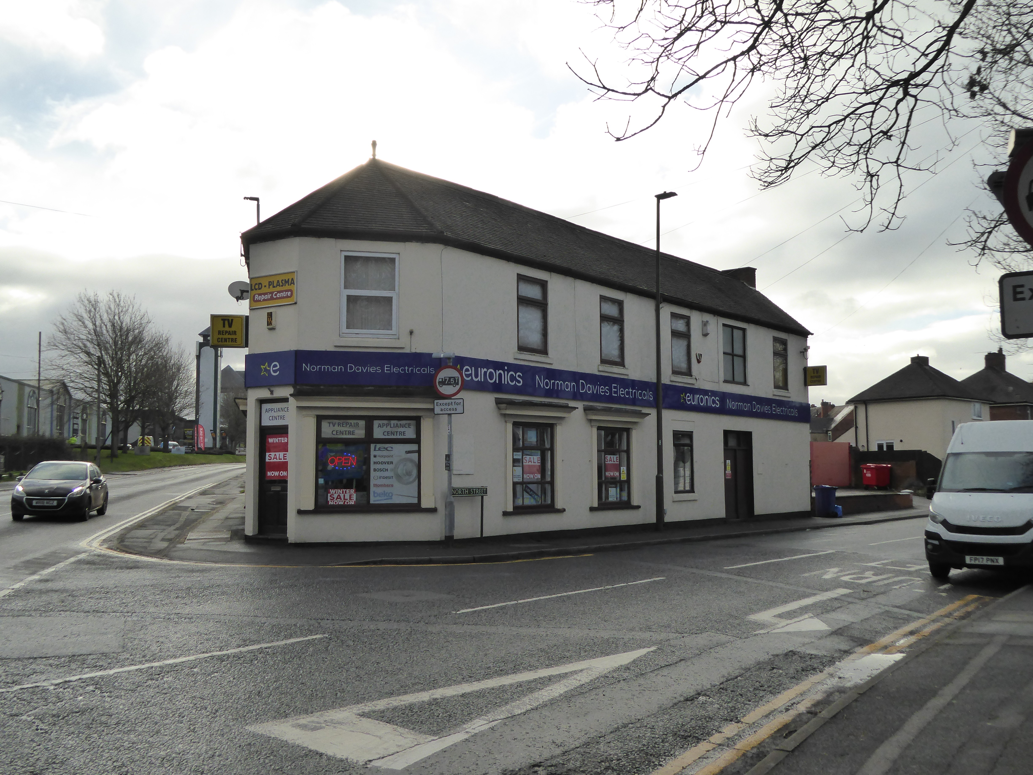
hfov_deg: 54.0
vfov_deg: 41.8
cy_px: 388
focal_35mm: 34
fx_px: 1015
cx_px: 516
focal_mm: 5.8
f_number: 4
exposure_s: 1/640
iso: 200
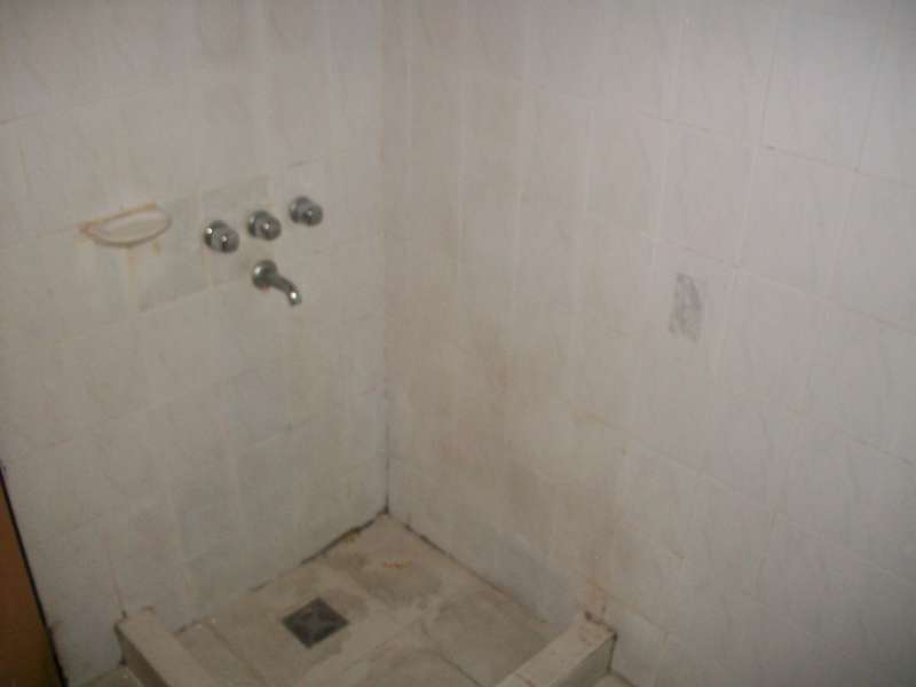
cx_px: 458
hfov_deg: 56.8
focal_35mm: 32
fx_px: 847
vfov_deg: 44.2
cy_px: 344
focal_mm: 5.7
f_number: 2.9
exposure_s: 1/60
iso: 160
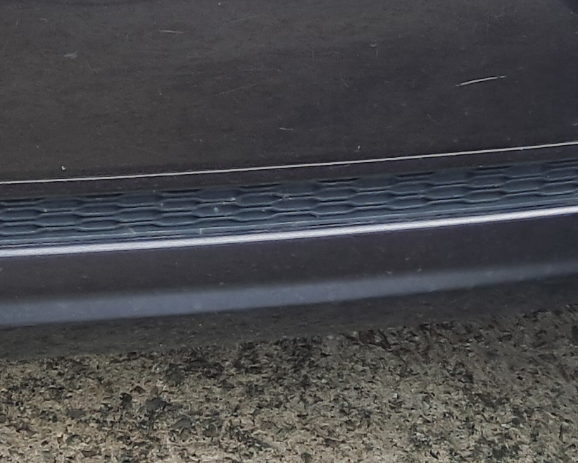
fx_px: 2241
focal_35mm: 131
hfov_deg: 14.5
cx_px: 40
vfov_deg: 10.4
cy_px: -577
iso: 50
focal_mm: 4
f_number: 1.8
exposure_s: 1/449
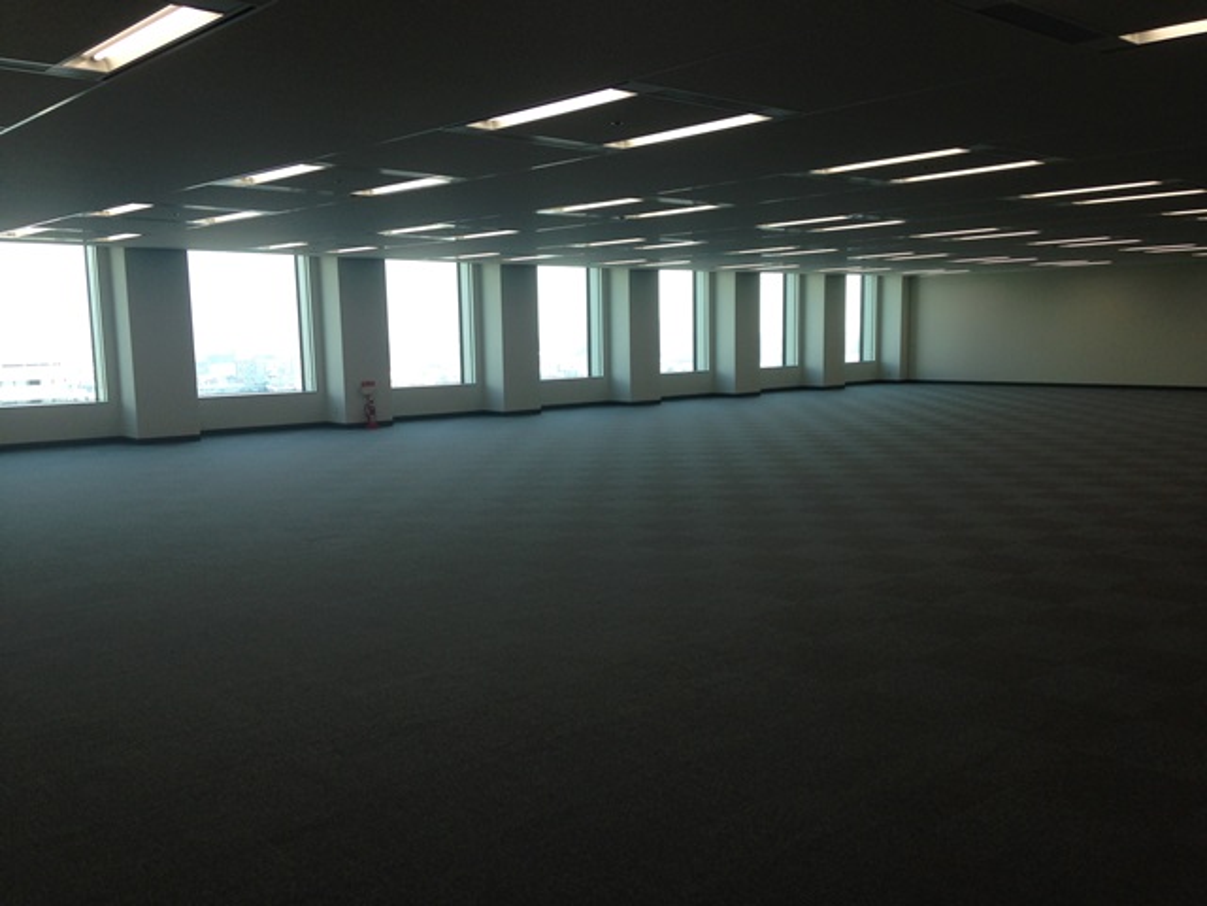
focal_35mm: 33
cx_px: 604
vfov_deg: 42.9
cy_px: 453
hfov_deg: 55.4
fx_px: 1151
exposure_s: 1/132
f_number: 2.4
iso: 50
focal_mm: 4.12
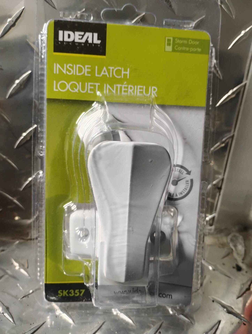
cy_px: 167
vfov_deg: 63.4
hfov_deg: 49.8
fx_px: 271
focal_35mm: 28
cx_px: 126
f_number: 1.8
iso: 1503
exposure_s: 1/40
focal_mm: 4.26
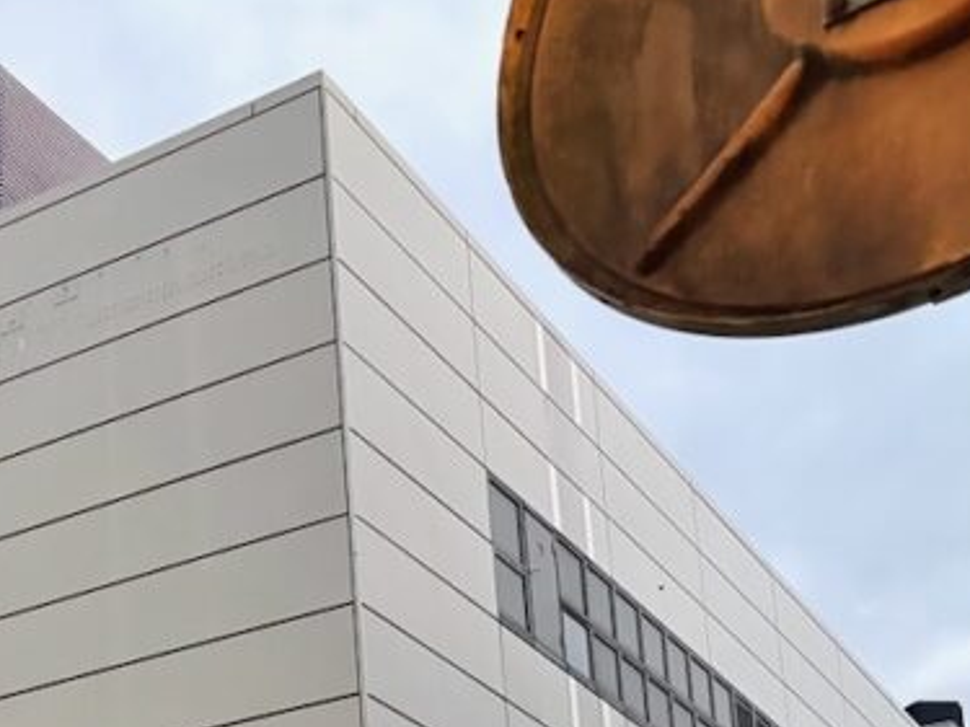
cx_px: -150
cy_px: 965
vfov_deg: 19.1
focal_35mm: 71
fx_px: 1989
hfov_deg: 25.1
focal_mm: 5.96
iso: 500
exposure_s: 1/50
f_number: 1.6
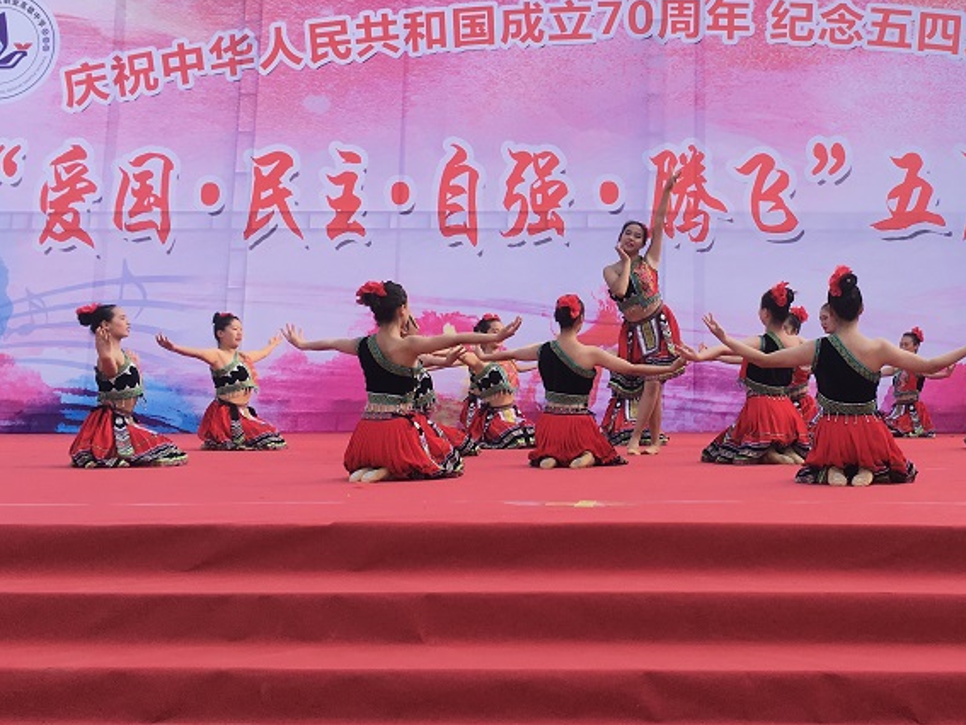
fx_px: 1284
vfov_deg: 31.0
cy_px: 176
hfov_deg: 40.3
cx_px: 699
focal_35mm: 46
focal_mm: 4.15
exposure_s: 1/427
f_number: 2.2
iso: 25
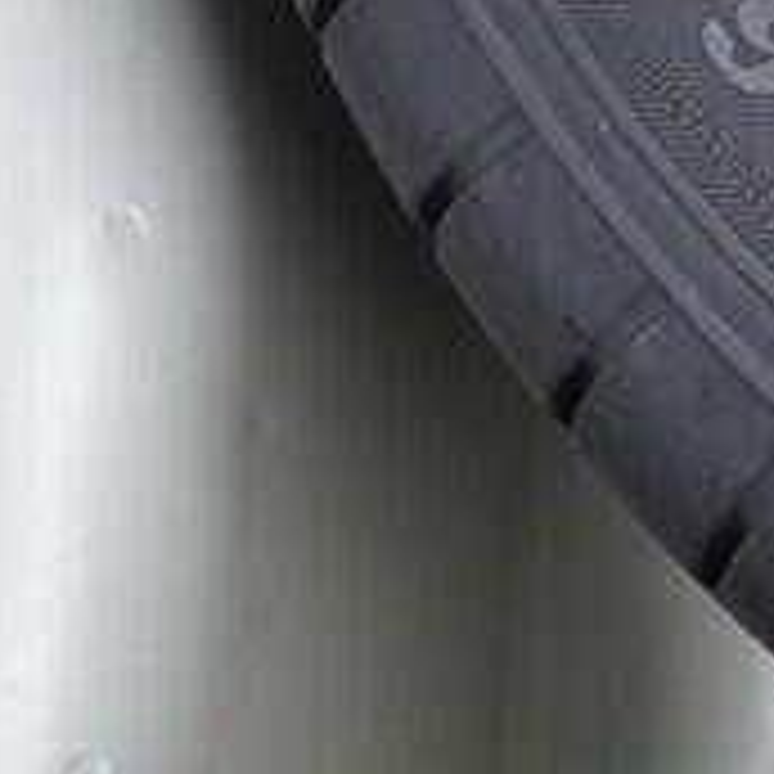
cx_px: 2106
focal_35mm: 182
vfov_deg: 9.3
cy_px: -493
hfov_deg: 8.4
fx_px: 4604
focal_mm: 24
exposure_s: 1/40
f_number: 2.8
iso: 320
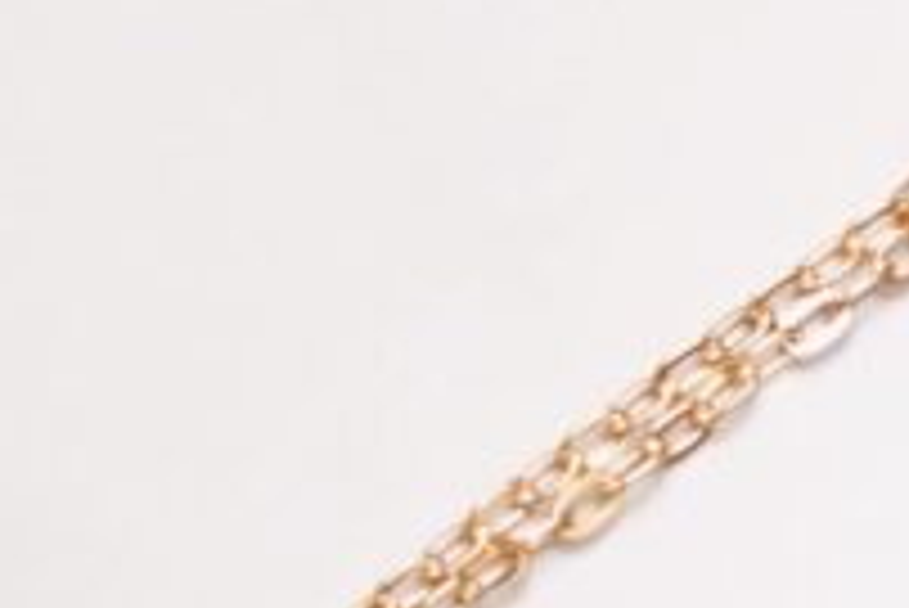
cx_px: 2138
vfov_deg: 3.6
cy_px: 1230
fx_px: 9602
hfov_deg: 5.3
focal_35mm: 380
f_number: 2.5
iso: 320
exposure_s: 1/200
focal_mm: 50
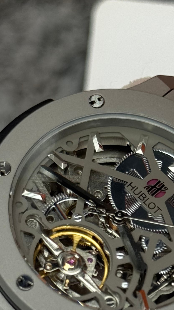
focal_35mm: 143
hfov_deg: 8.5
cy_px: 286
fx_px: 1173
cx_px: 109
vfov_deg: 14.8
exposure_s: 1/828
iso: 80
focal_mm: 6.76
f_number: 1.78
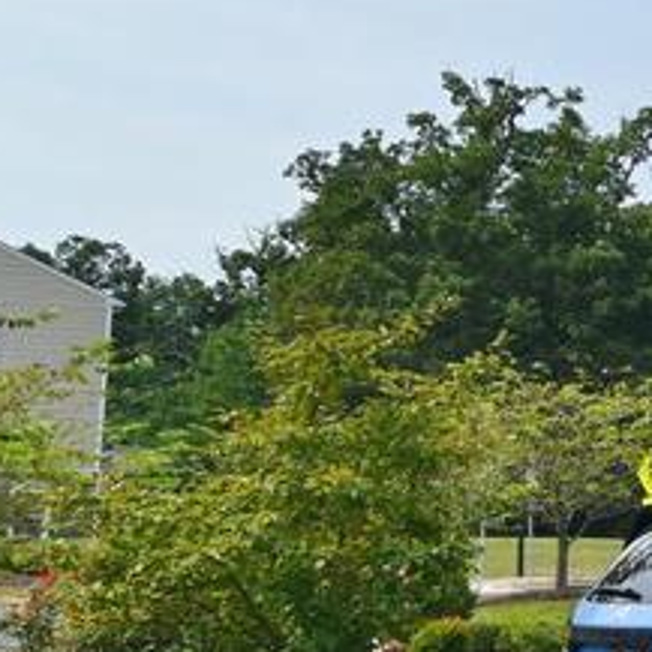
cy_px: 394
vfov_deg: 19.3
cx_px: 1905
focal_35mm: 90
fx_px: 1918
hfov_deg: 11.6
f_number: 8
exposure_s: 1/500
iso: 100
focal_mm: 16
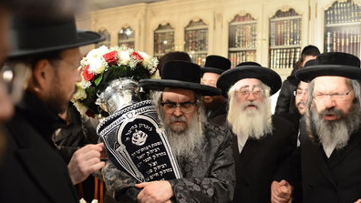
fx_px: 354
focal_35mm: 37
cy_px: 116
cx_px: 180
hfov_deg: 54.0
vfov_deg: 32.0
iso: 3200
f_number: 2.8
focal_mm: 35
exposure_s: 1/200
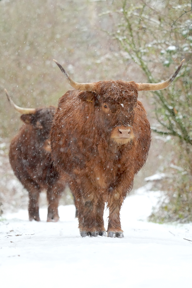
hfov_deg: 3.4
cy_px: 144
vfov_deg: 5.2
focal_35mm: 400
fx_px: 3200
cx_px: 96
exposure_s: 1/250
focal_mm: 400
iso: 5000
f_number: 8
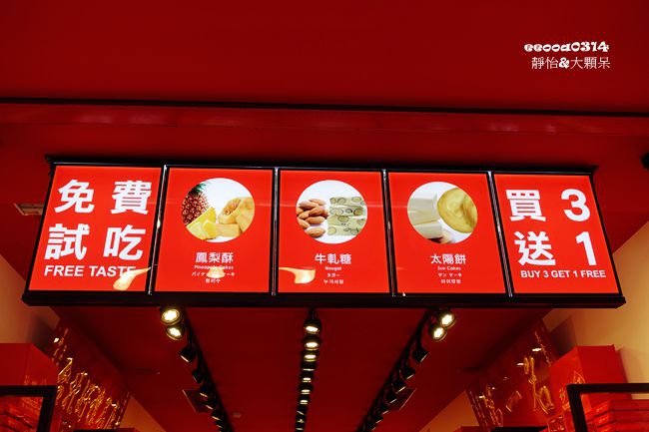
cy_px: 216
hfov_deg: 55.8
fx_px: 613
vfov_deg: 38.9
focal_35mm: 34
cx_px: 324
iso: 125
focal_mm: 12.35
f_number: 3.5
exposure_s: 1/80
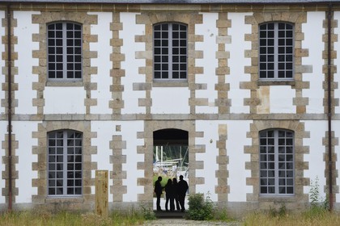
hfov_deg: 10.3
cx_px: 170
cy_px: 113
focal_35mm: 200
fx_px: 1889
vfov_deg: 6.9
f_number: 10
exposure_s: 1/200
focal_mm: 200
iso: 800
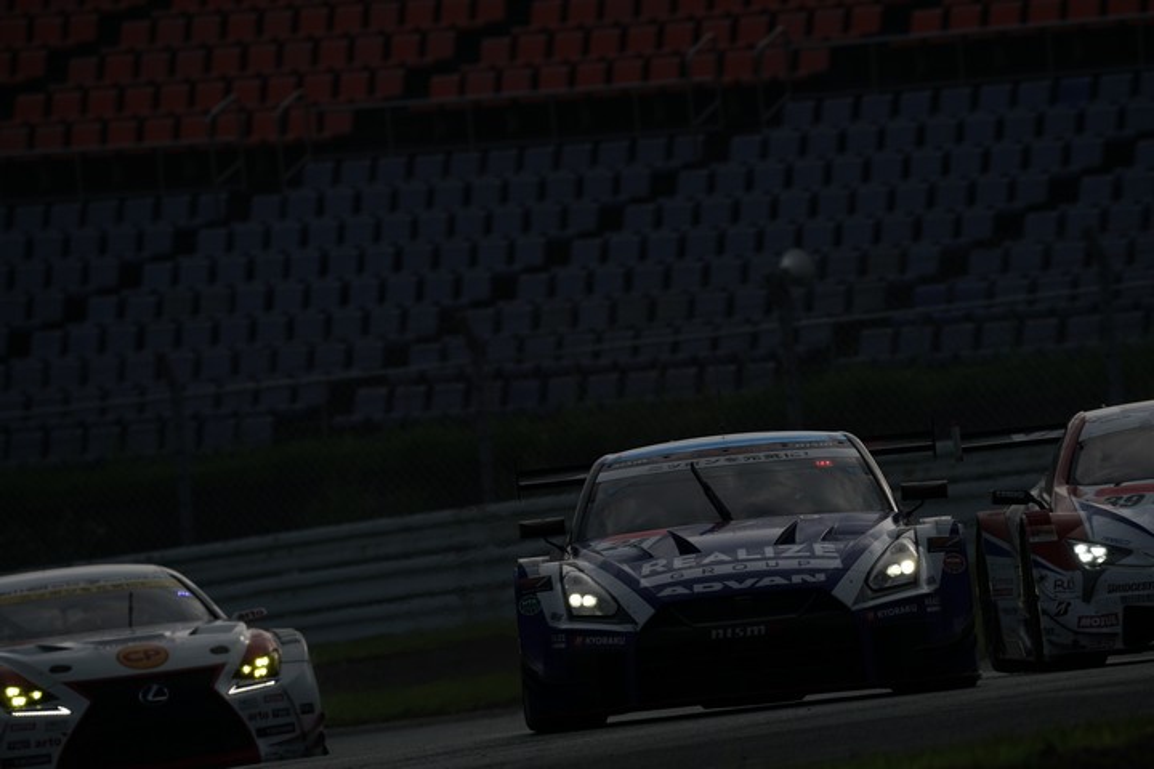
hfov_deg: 3.4
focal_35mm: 600
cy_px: 384
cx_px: 577
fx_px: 19232
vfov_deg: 2.3
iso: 200
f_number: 10
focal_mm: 600
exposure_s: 1/1600
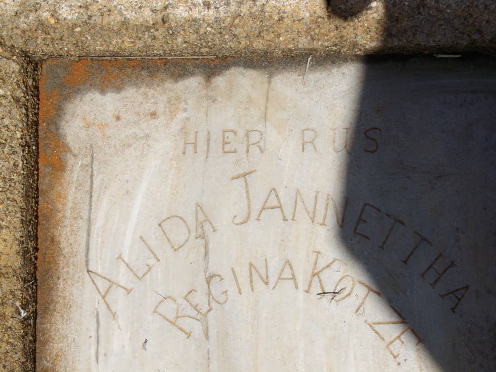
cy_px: 186
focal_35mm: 70
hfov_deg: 27.8
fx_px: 1003
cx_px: 248
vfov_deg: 21.0
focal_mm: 11.3
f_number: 6.7
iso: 80
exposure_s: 1/400
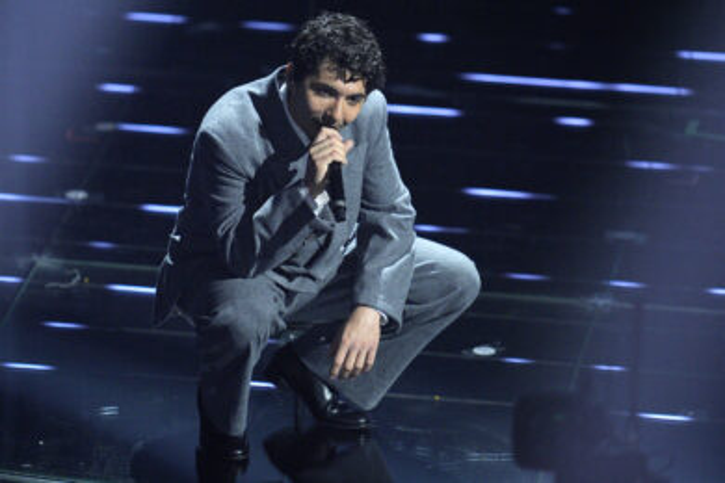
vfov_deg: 3.4
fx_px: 8055
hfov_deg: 5.2
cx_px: 362
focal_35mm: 400
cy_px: 242
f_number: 3.2
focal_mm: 400
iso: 4000
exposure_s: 1/500
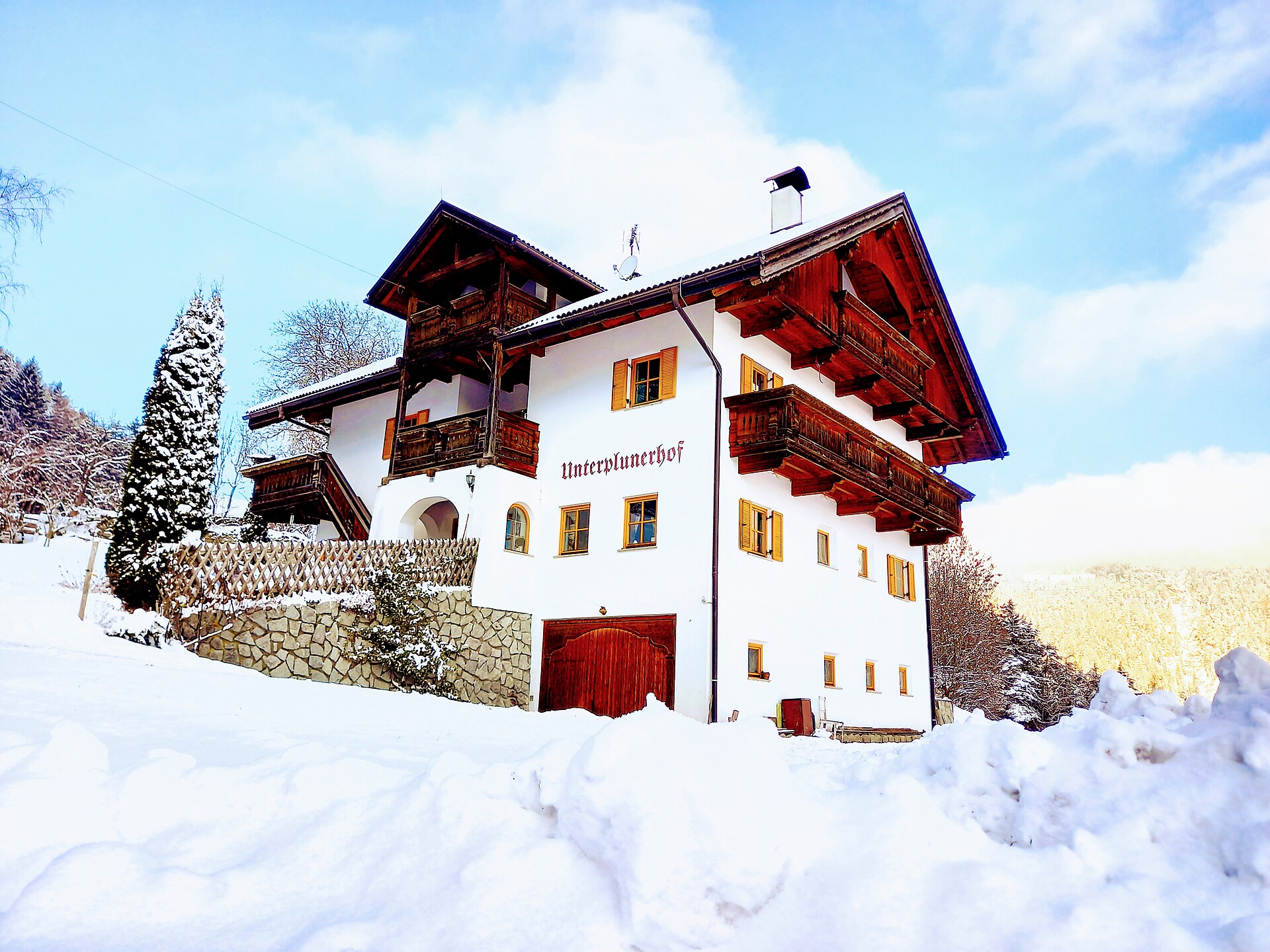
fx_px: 917
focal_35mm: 25
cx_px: 635
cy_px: 476
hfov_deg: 69.4
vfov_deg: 54.9
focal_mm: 4.6
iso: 50
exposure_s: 1/536
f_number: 2
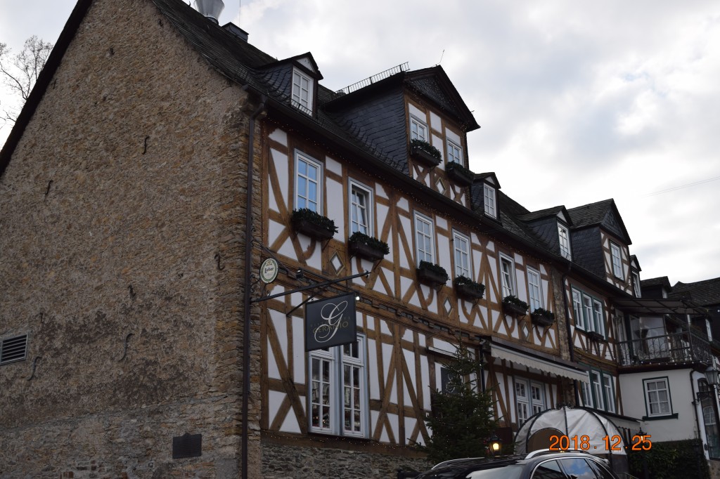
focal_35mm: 42
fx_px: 840
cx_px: 360
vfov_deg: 31.9
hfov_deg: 46.4
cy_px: 240
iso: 100
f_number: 7.1
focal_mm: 28
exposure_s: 1/200
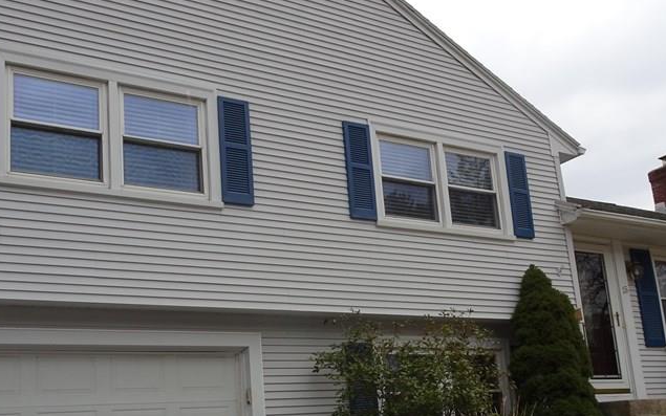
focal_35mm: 41
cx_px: 325
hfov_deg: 48.2
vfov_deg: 30.9
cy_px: 295
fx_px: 744
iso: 80
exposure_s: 1/400
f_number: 3.5
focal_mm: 4.1
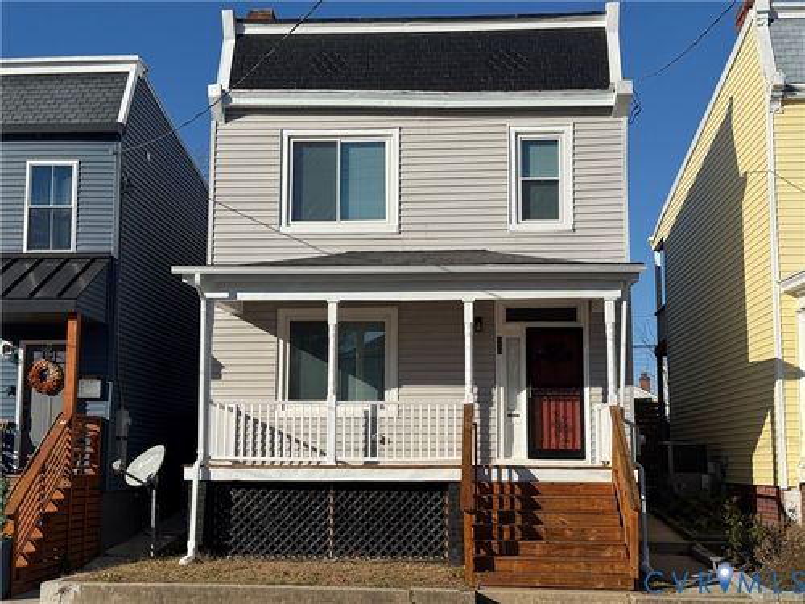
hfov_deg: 39.7
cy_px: 302
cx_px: 402
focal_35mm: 48
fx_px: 1116
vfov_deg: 30.3
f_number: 1.78
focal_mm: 6.76
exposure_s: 1/8772
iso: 64
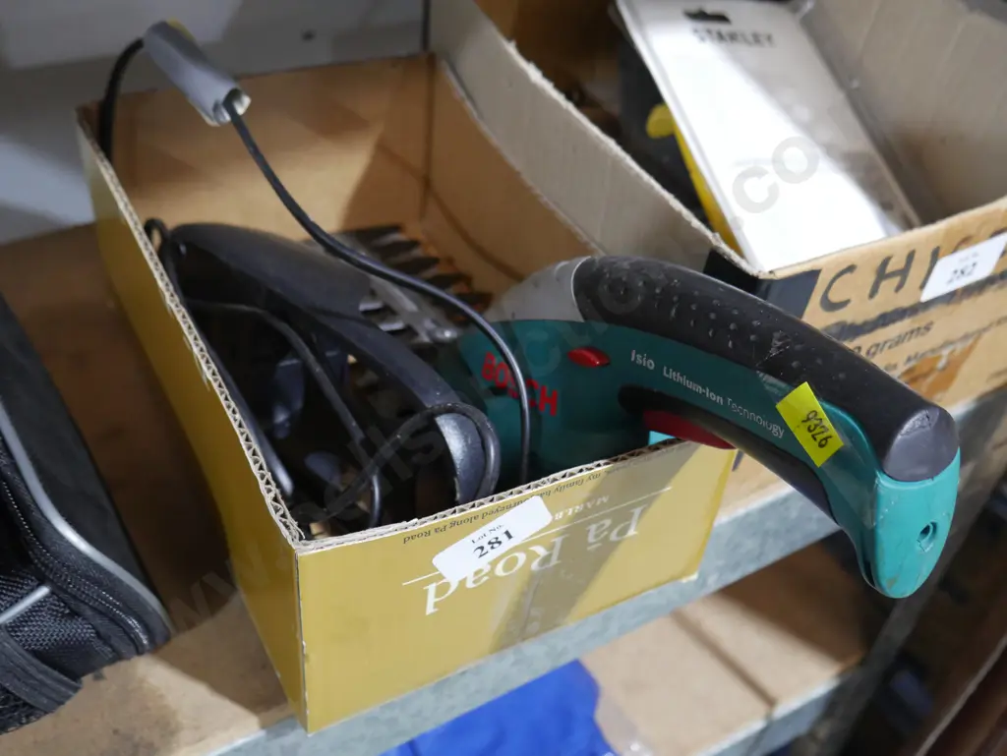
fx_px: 1106
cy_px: 378
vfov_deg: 37.8
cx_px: 504
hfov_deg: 49.0
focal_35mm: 38
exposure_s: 1/60
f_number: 4.1
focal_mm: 19
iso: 2000
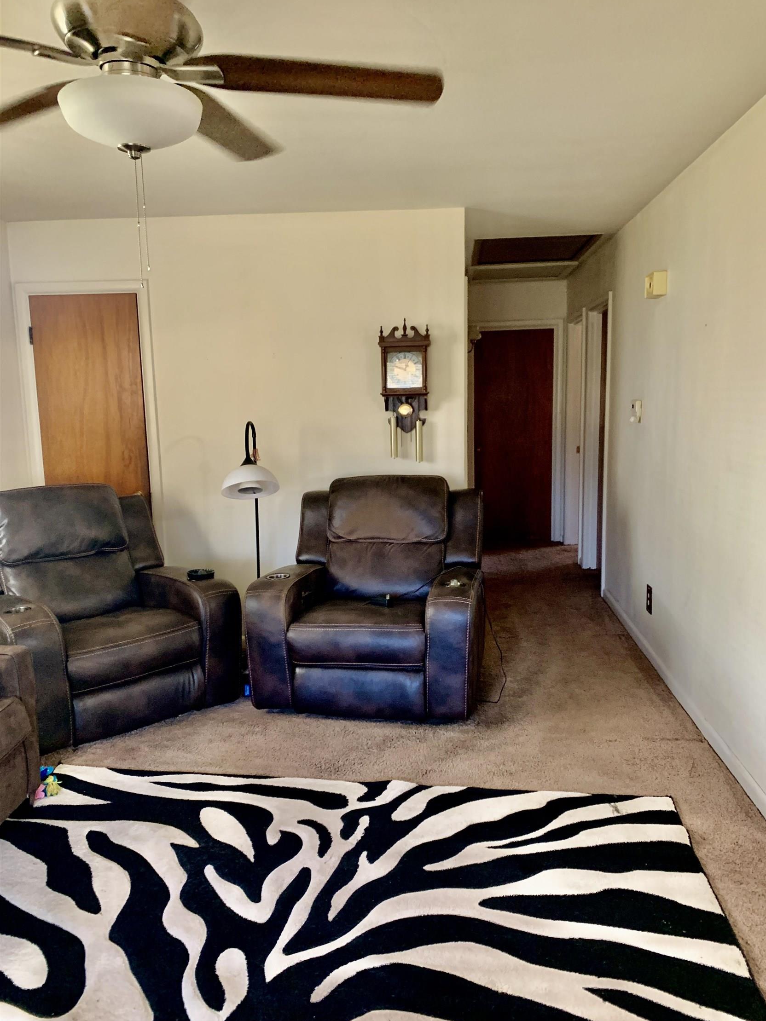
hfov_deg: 51.3
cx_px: 397
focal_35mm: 27
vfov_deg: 65.3
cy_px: 526
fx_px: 797
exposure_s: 1/60
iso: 320
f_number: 1.8
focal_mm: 4.25
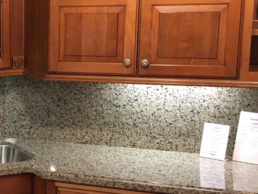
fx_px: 611
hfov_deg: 22.0
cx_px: -54
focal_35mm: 82
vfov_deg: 18.0
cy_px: 118
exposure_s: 1/30
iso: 160
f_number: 2.2
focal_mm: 4.15
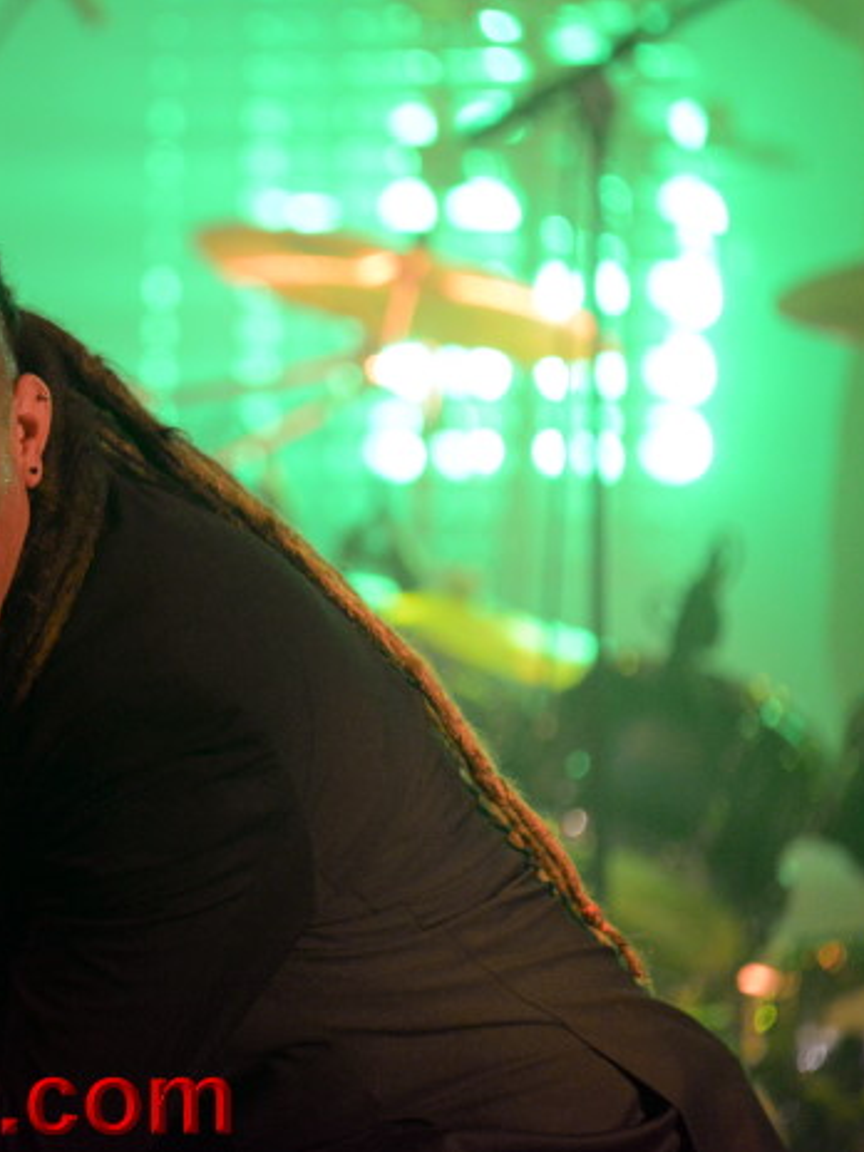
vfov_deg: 4.6
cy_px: 577
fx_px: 14477
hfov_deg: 3.4
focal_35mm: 435
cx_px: 60
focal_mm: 300
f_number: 5.6
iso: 6400
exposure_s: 1/200
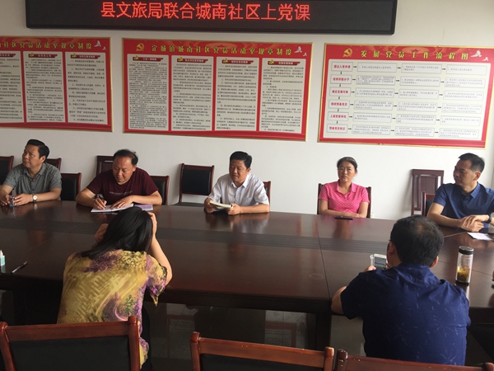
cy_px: 186
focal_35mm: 29
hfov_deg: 61.7
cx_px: 247
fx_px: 414
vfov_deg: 48.2
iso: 40
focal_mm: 4.15
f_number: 2.2
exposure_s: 1/100
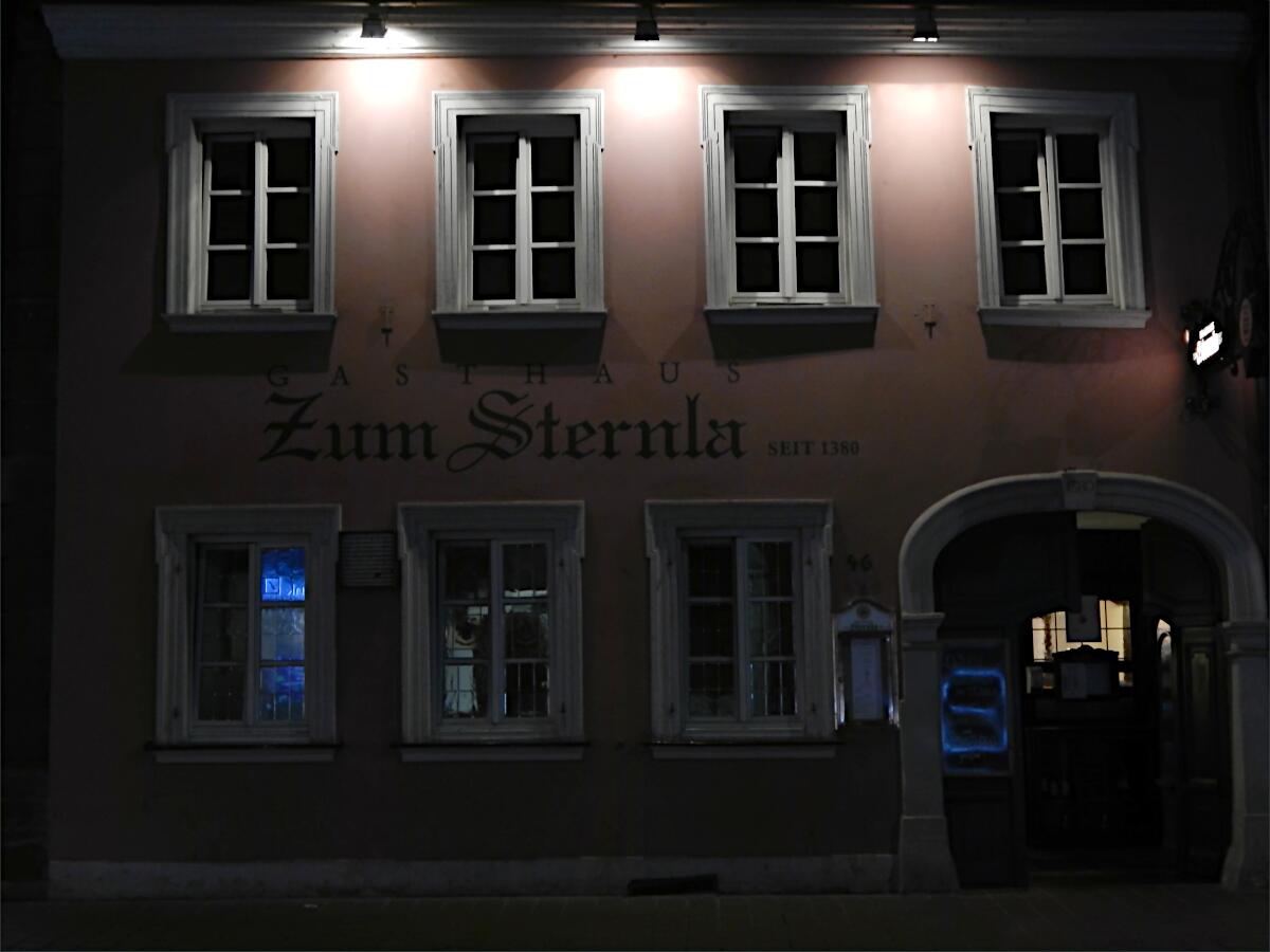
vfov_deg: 29.7
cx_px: 635
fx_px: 1798
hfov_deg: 38.9
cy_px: 476
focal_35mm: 49
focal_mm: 8.6
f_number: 3.7
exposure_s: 1/15
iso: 800
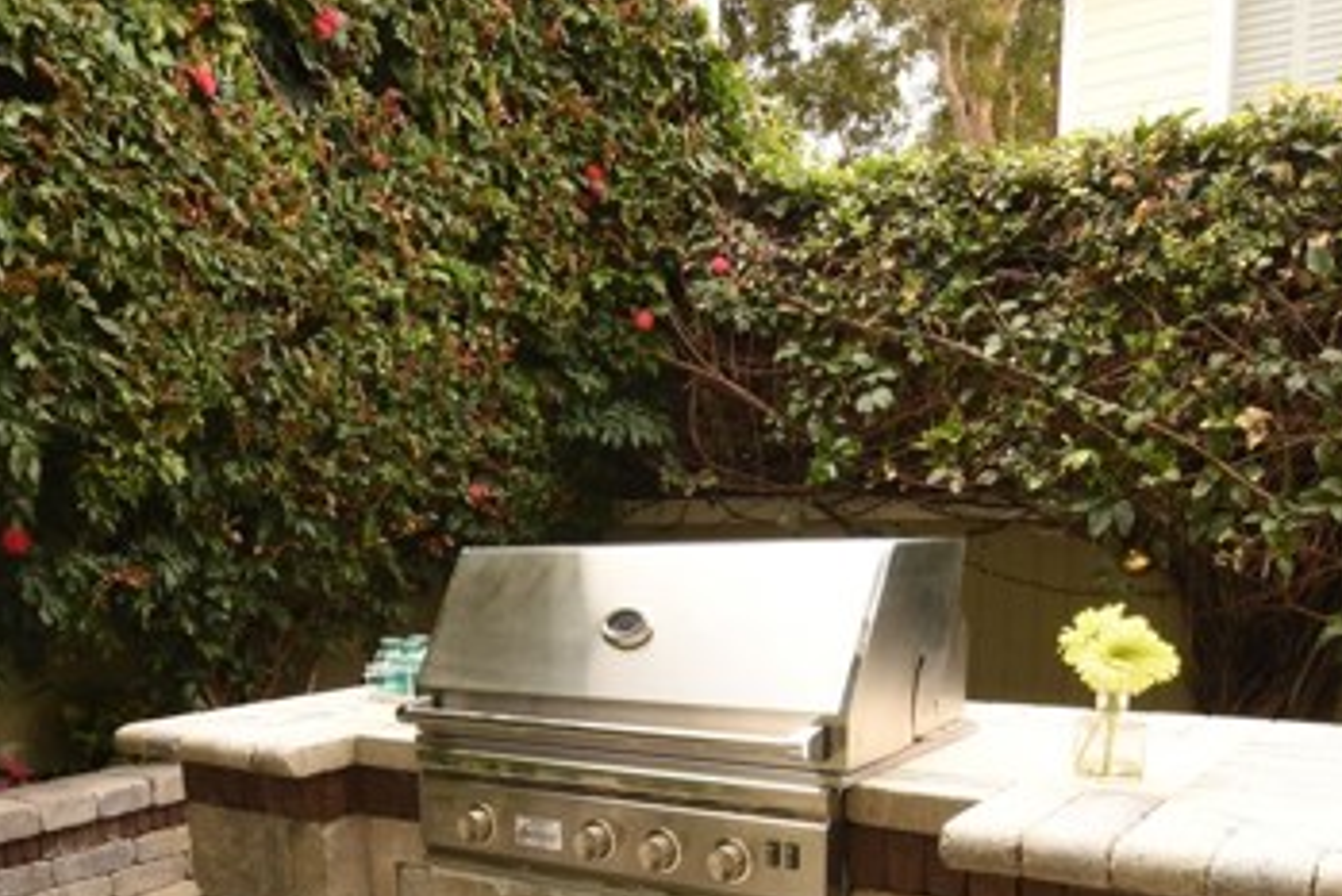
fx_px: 1231
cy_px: 752
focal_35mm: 33
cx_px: 592
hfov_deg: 57.1
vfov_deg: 38.1
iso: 400
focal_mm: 12
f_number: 16
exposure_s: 1/30
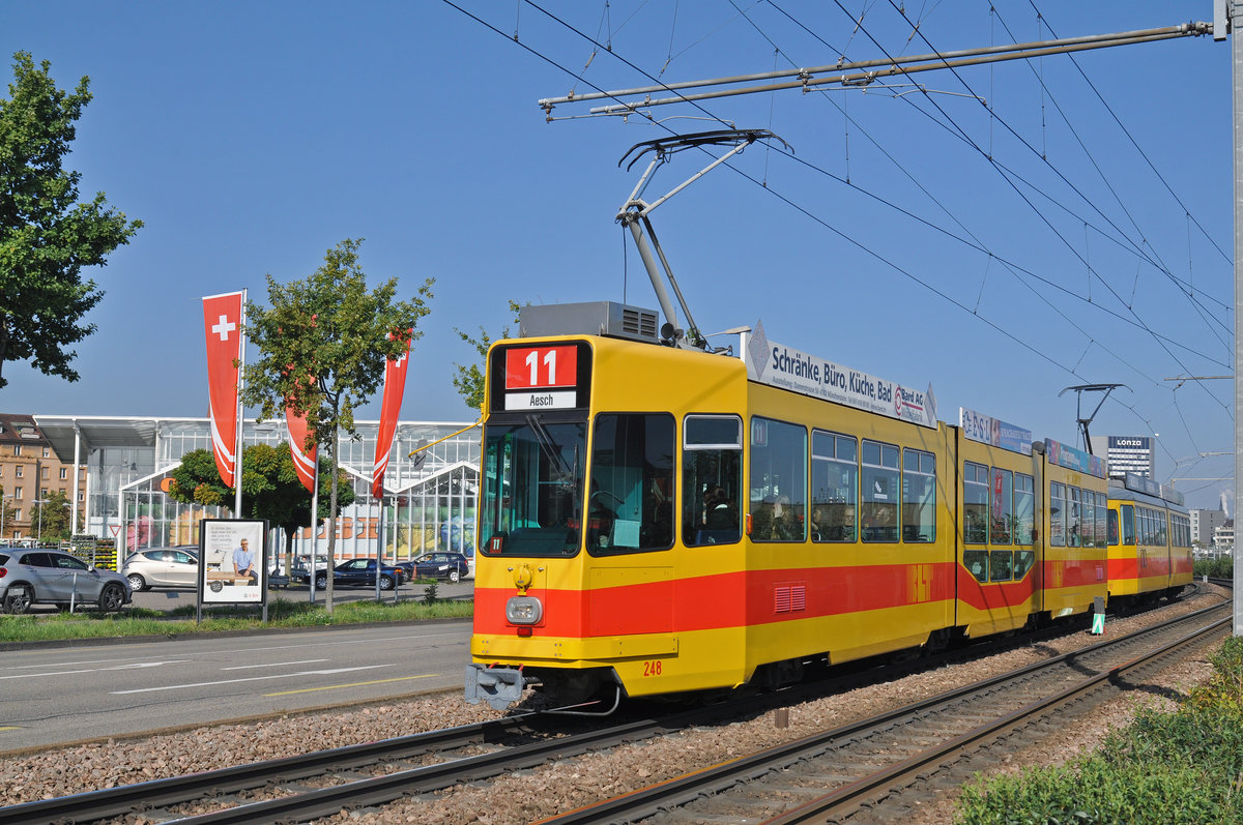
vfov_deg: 29.8
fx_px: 1552
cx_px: 622
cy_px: 412
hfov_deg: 43.7
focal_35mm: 45
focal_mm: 30
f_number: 8
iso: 250
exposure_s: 1/1000
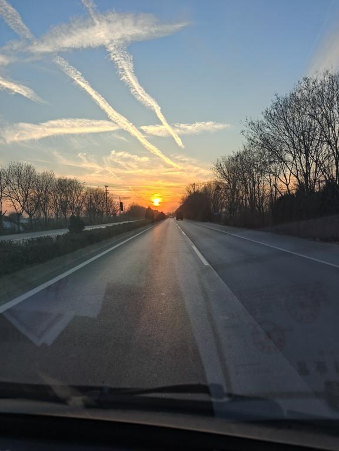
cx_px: 170
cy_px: 226
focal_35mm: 23
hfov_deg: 58.9
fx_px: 300
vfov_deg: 73.9
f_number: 1.6
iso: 100
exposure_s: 1/923
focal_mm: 6.06
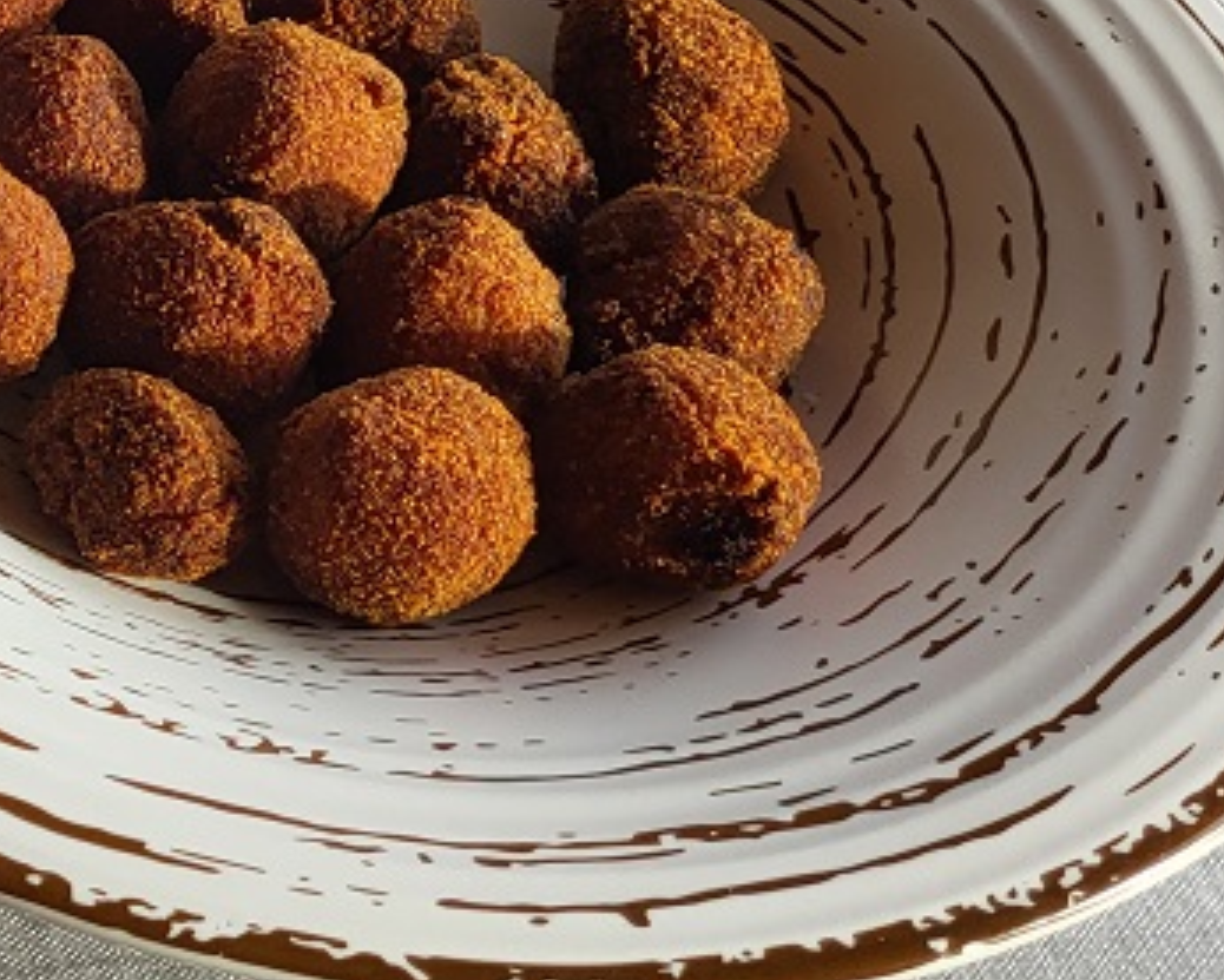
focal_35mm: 88
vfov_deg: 16.2
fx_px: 3189
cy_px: -410
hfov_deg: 18.4
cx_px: -792
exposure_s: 1/241
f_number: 1.8
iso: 40
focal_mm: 5.4
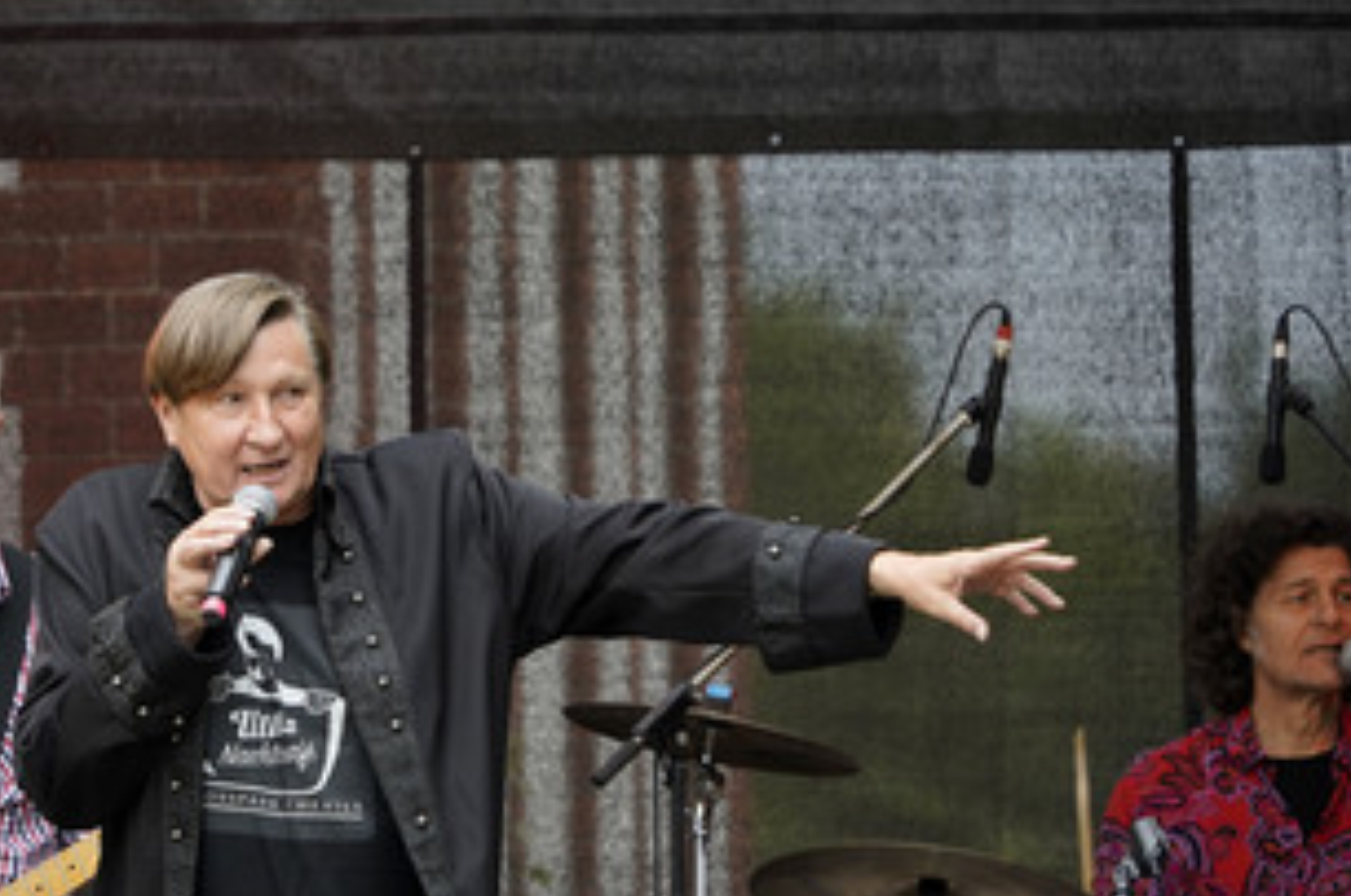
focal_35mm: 547
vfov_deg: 2.5
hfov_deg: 3.8
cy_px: 587
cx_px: 426
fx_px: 20495
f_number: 6.3
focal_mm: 371
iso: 640
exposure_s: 1/125
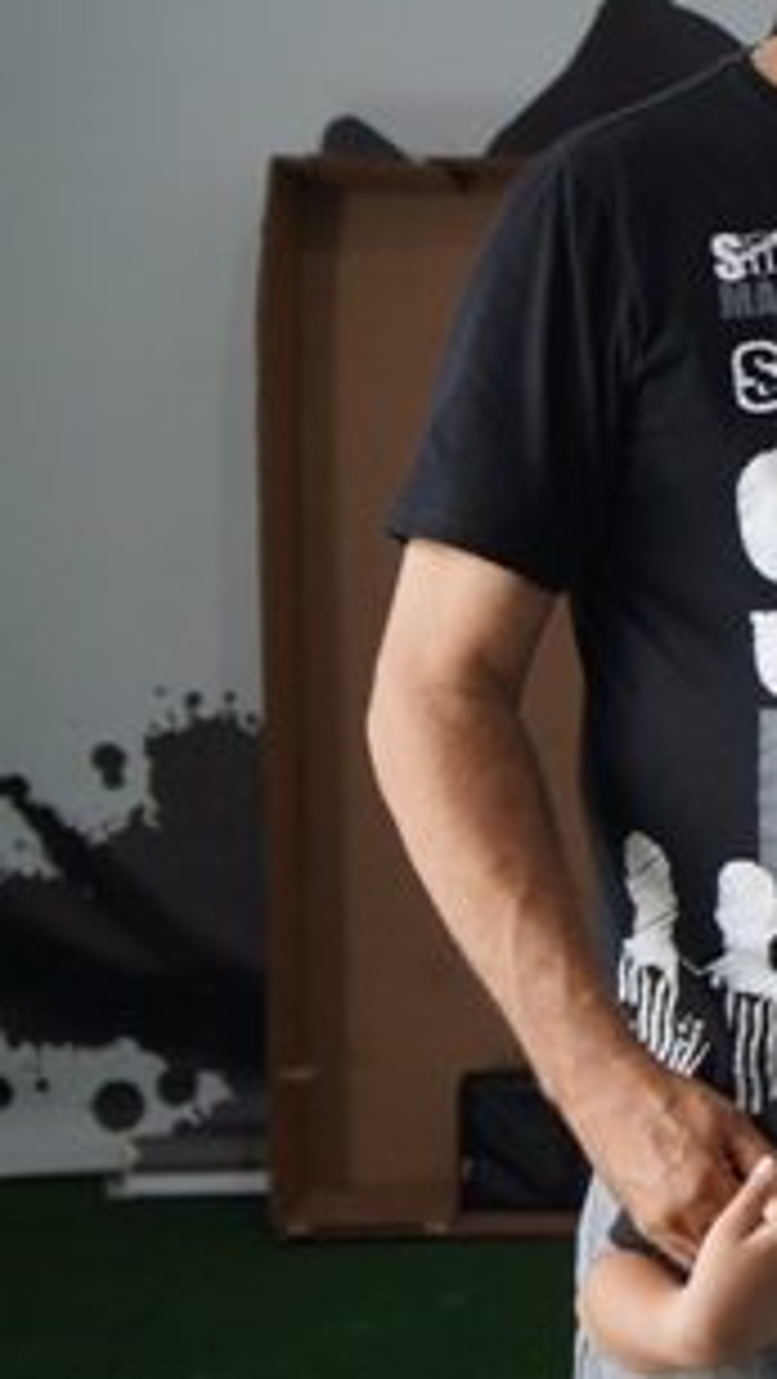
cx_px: 1294
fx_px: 4037
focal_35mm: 110
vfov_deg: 19.3
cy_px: 368
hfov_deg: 10.5
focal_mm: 27
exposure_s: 1/60
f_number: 4
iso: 200
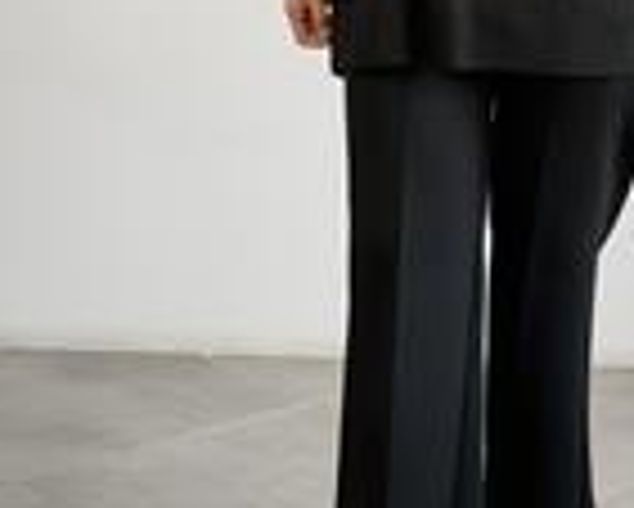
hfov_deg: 14.0
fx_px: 2572
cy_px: -209
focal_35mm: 137
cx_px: 441
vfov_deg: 10.9
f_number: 1.78
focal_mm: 6.76
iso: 50
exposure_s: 1/150
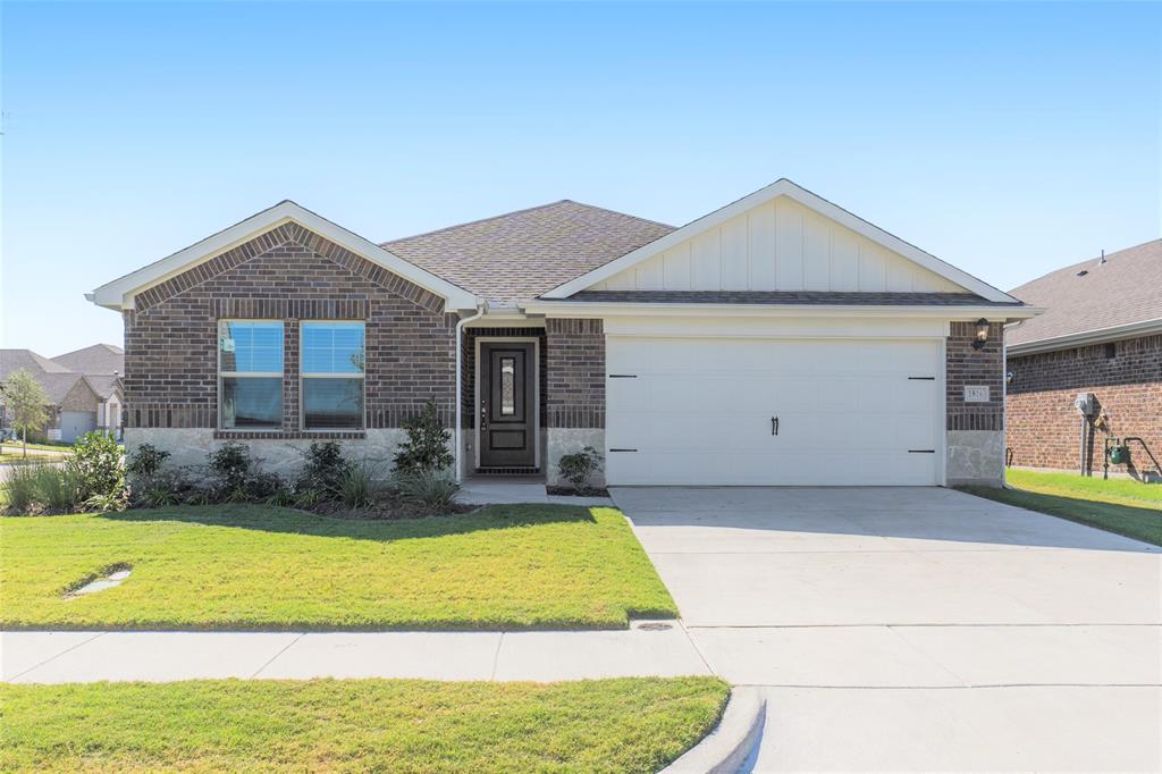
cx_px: 581
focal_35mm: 27
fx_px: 871
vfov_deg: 47.9
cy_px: 387
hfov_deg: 67.4
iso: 100
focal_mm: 18
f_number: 8
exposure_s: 1/500
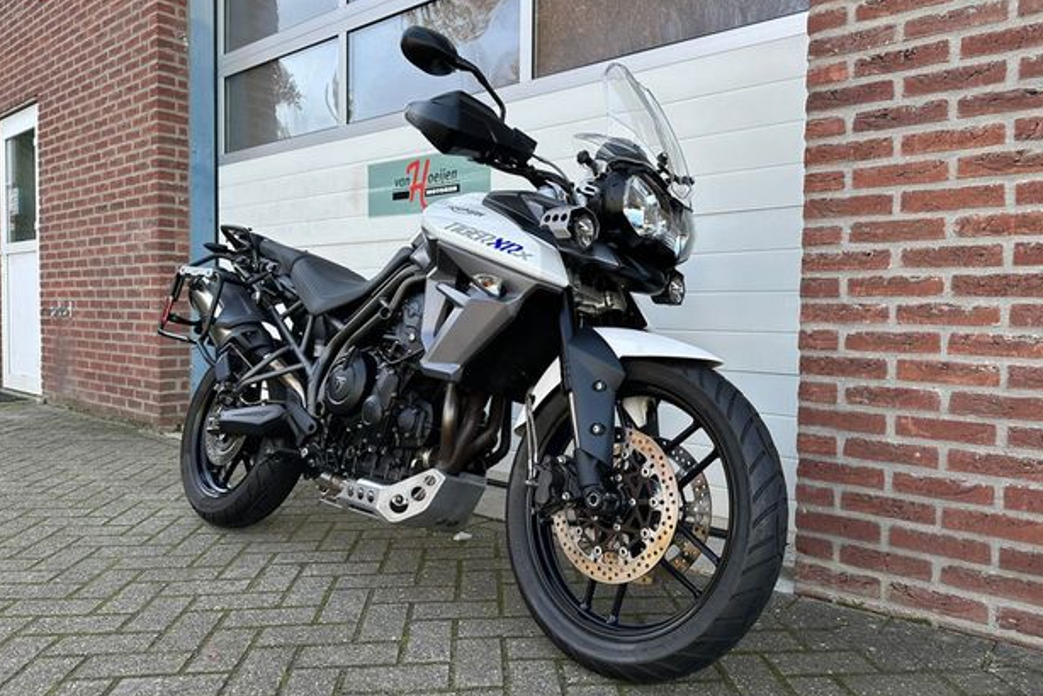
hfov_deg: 69.3
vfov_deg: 49.6
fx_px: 754
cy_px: 336
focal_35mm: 26
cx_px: 538
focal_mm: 6.86
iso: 80
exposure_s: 1/558
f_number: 1.78
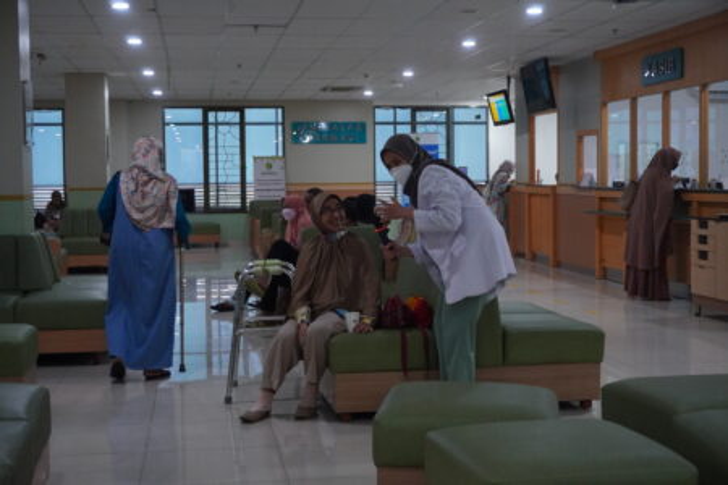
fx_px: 1062
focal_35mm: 52
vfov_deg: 25.8
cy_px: 242
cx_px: 364
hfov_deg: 37.9
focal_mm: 35
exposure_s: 1/60
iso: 2000
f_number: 5.6
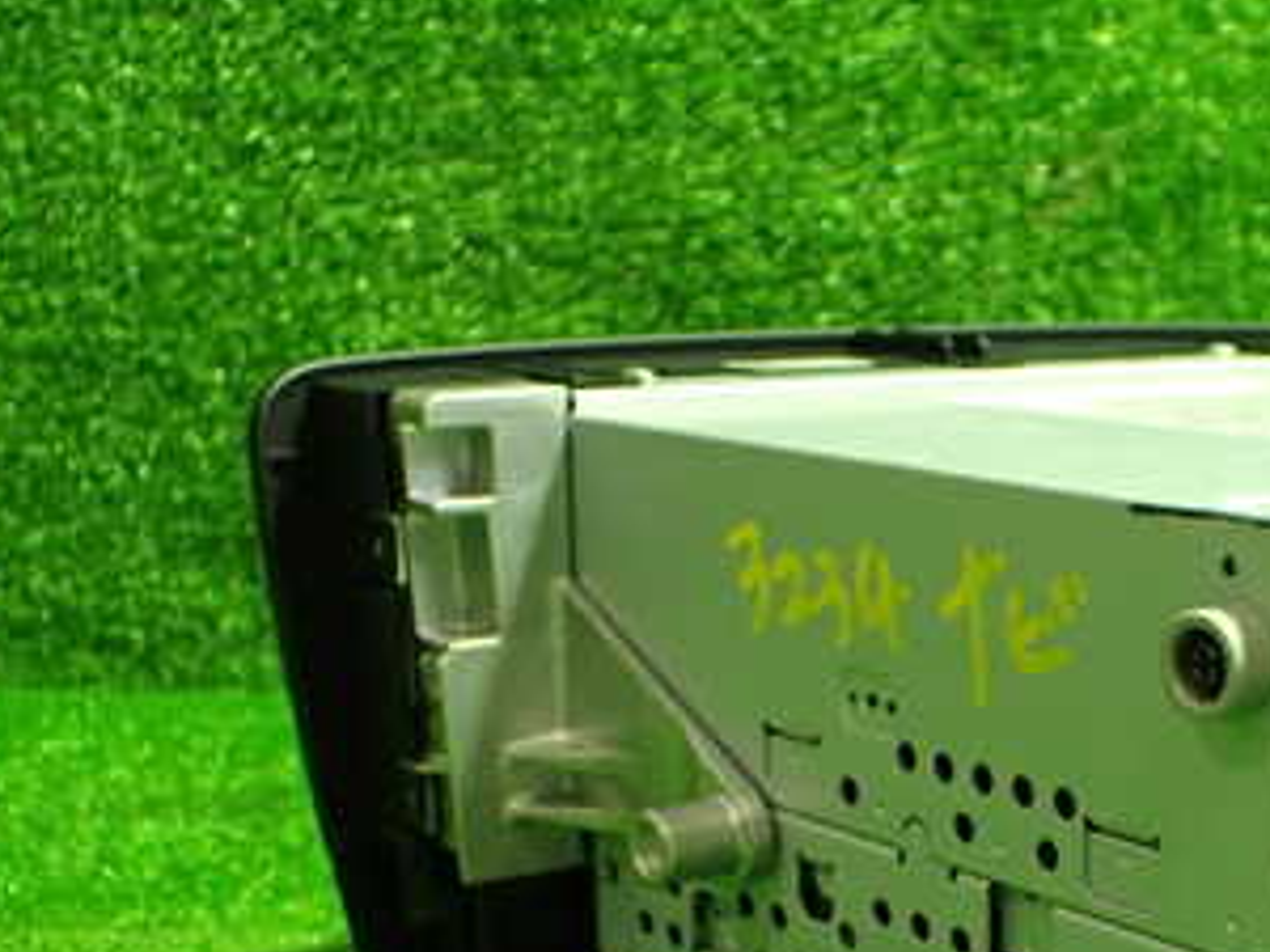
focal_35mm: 60
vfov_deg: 24.0
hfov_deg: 30.7
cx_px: 1143
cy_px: 779
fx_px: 2201
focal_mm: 5.4
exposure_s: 1/50
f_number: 2.3
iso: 800
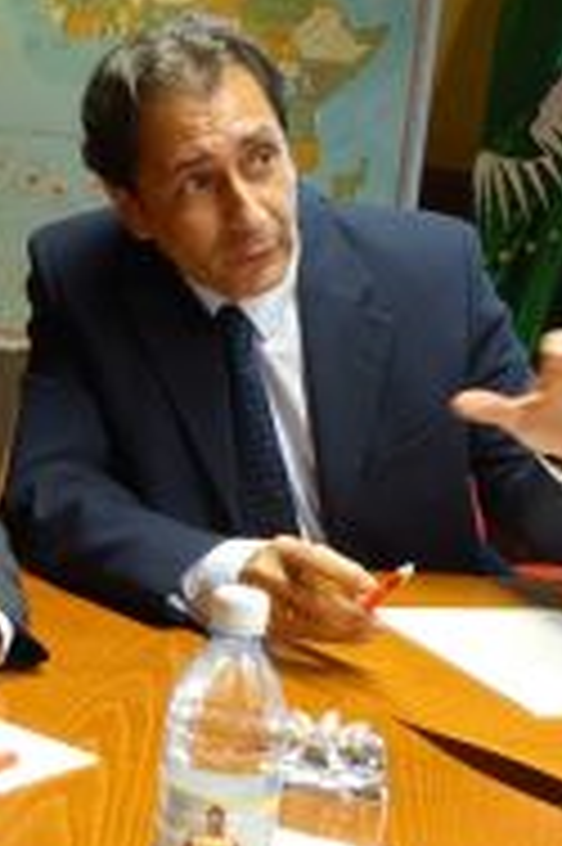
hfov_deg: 15.6
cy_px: 412
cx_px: -2
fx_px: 2017
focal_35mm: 86
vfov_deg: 23.7
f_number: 2.8
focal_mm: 15.45
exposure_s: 1/50
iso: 640
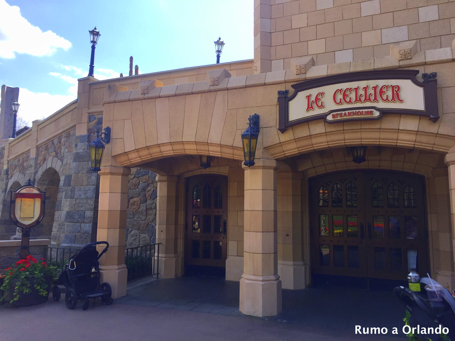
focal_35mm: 29
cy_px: 170
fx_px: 381
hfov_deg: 61.7
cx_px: 228
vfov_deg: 48.2
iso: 32
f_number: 2.2
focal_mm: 4.15
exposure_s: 1/1163
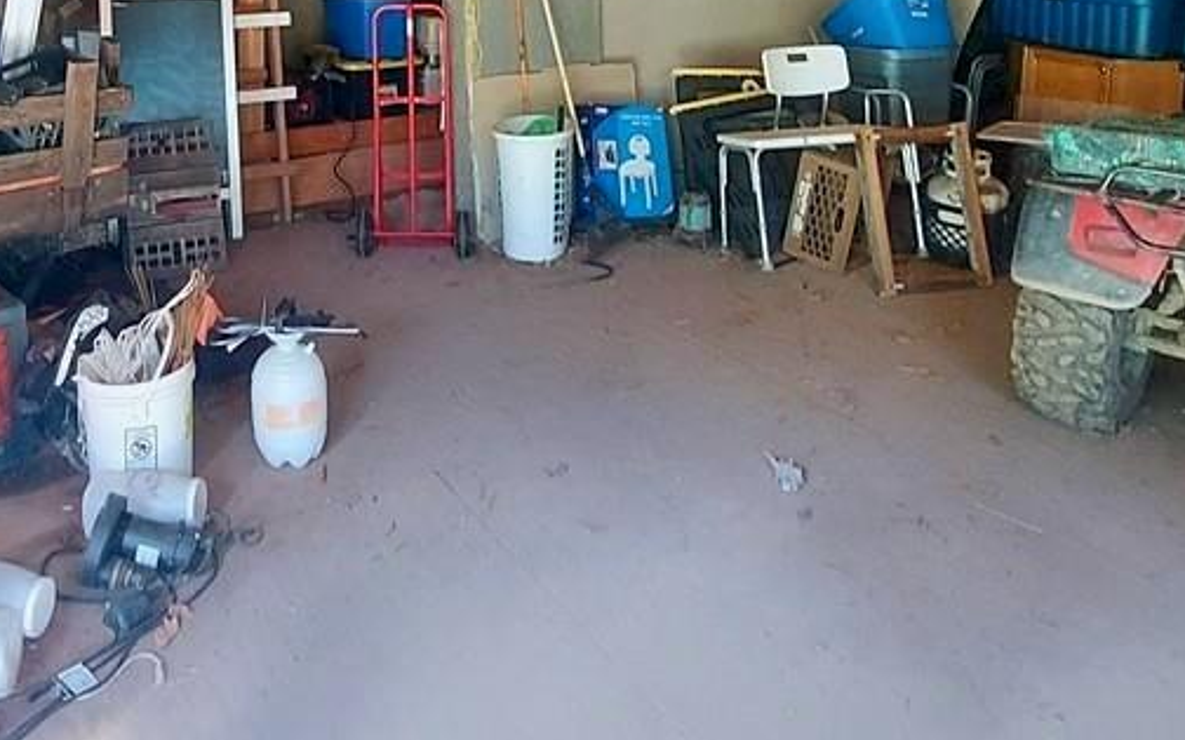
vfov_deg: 39.5
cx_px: 402
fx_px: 904
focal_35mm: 28
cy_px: 7
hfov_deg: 64.9
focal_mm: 1.74
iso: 320
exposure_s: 1/50
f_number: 2.2
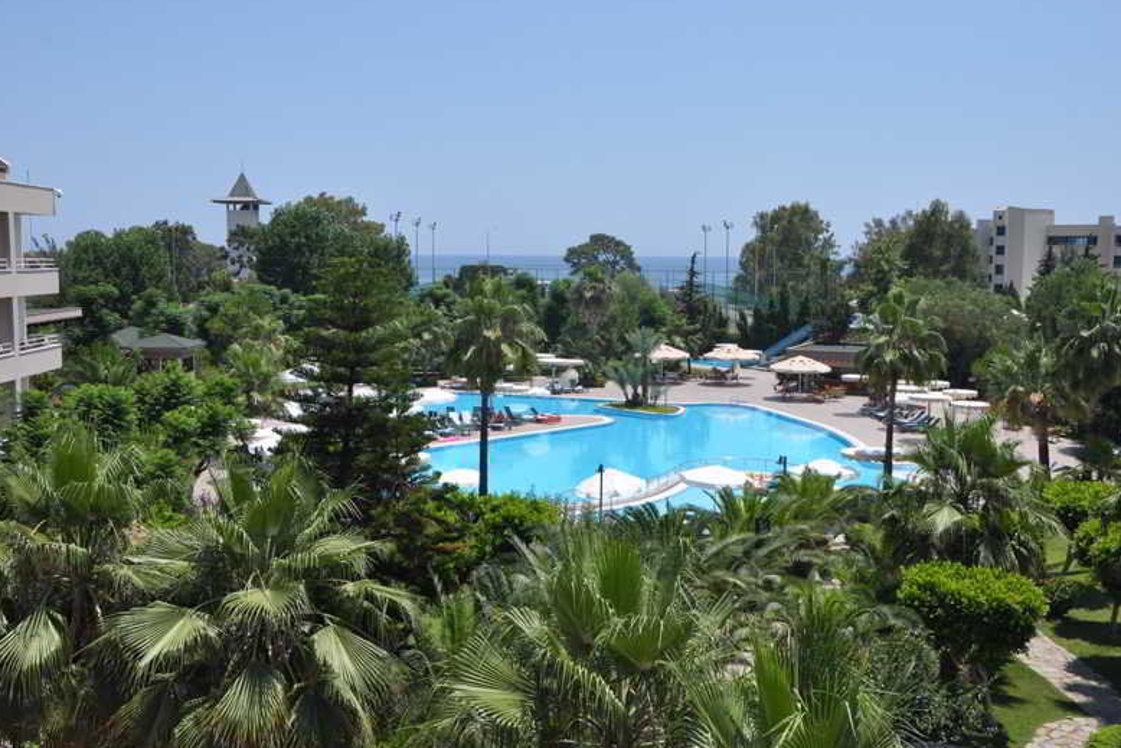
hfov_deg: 50.1
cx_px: 571
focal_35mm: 39
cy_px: 374
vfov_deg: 34.6
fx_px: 1199
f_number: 11
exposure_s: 1/500
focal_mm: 25
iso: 320
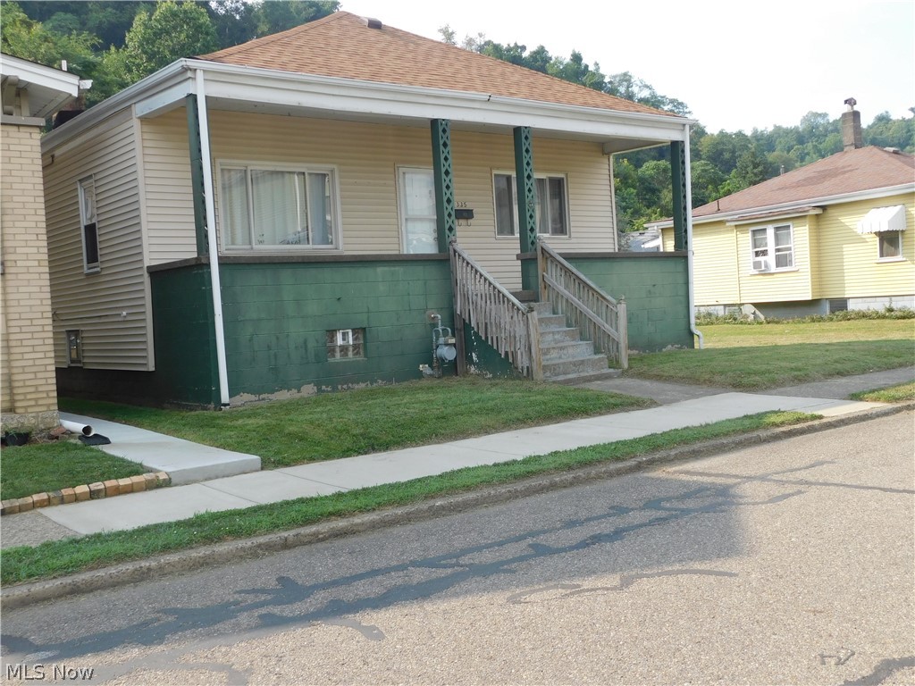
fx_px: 952
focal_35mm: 36
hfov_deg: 51.4
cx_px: 458
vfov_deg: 39.7
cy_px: 343
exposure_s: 1/500
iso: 125
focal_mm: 6.3
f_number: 3.5
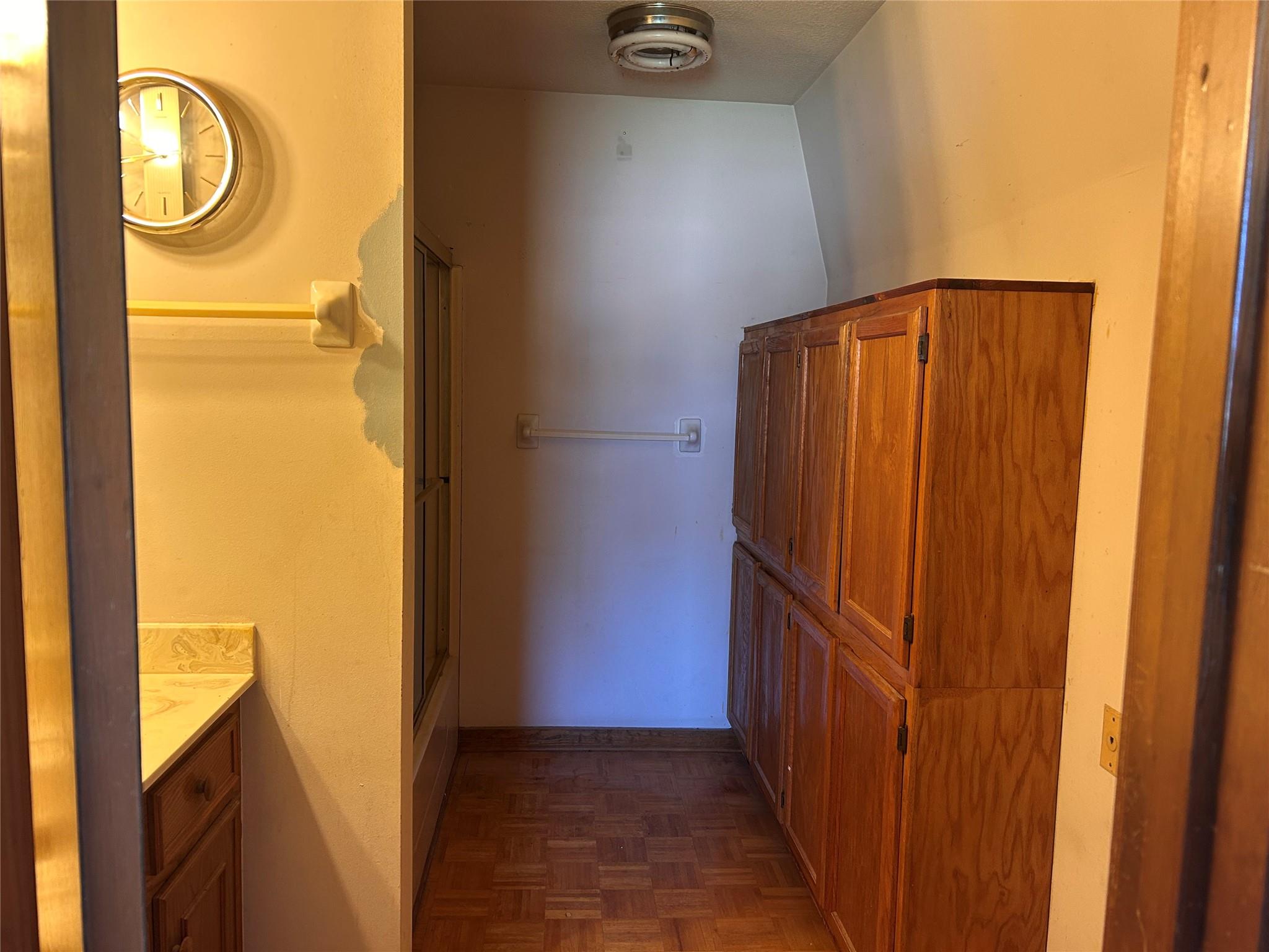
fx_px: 953
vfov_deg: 53.1
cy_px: 476
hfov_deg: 67.3
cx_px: 634
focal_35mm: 26
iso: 160
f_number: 1.5
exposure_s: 1/60
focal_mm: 5.7
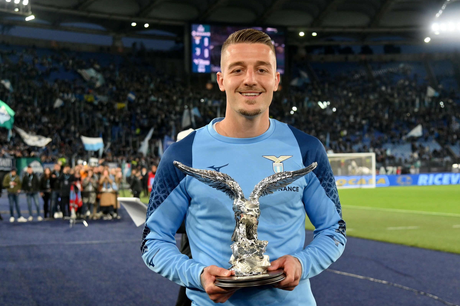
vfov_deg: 27.5
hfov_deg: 40.4
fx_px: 626
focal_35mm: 49
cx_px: 242
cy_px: 161
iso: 1600
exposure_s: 1/500
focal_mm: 46
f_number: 5
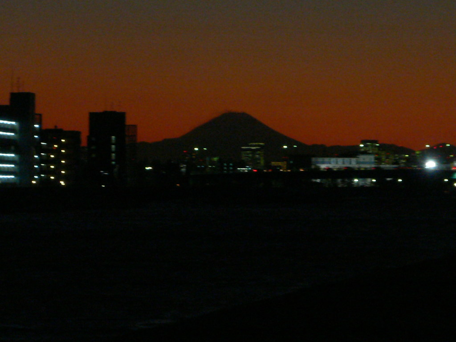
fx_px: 1792
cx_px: 228
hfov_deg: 14.5
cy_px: 171
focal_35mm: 136
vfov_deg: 10.9
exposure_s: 1/4
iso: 200
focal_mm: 25.2
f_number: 4.9
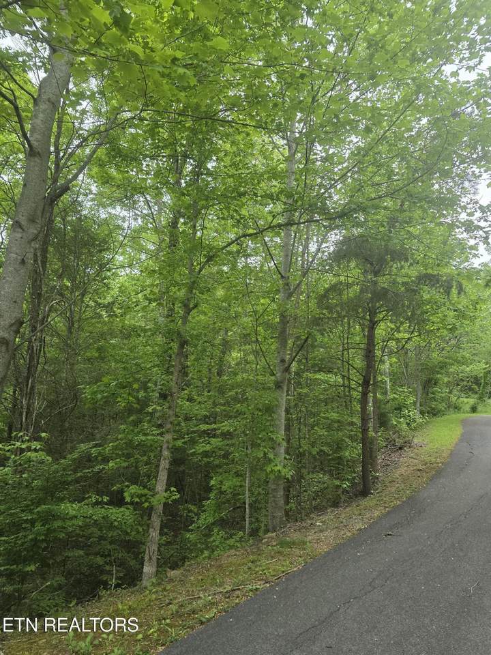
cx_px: 246
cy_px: 328
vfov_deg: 73.9
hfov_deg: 58.9
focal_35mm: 23
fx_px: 435
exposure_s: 1/120
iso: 200
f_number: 1.7
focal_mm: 6.3
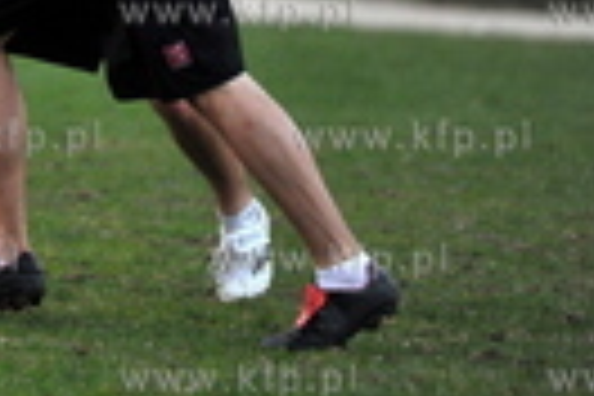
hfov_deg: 3.4
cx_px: -288
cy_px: -171
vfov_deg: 2.3
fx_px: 9998
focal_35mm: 606
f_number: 2.8
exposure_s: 1/1600
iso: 3200
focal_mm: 200
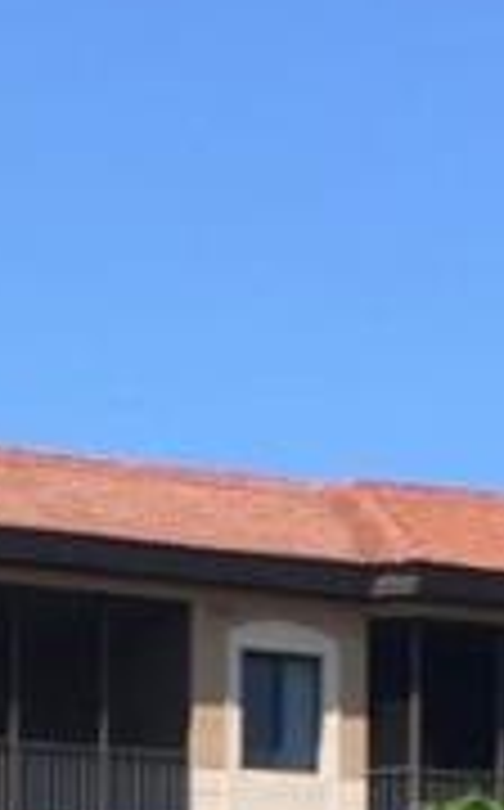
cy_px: 1557
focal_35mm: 205
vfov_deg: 9.6
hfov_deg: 6.3
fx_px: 4520
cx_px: -315
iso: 32
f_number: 2.2
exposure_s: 1/1464
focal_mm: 4.15
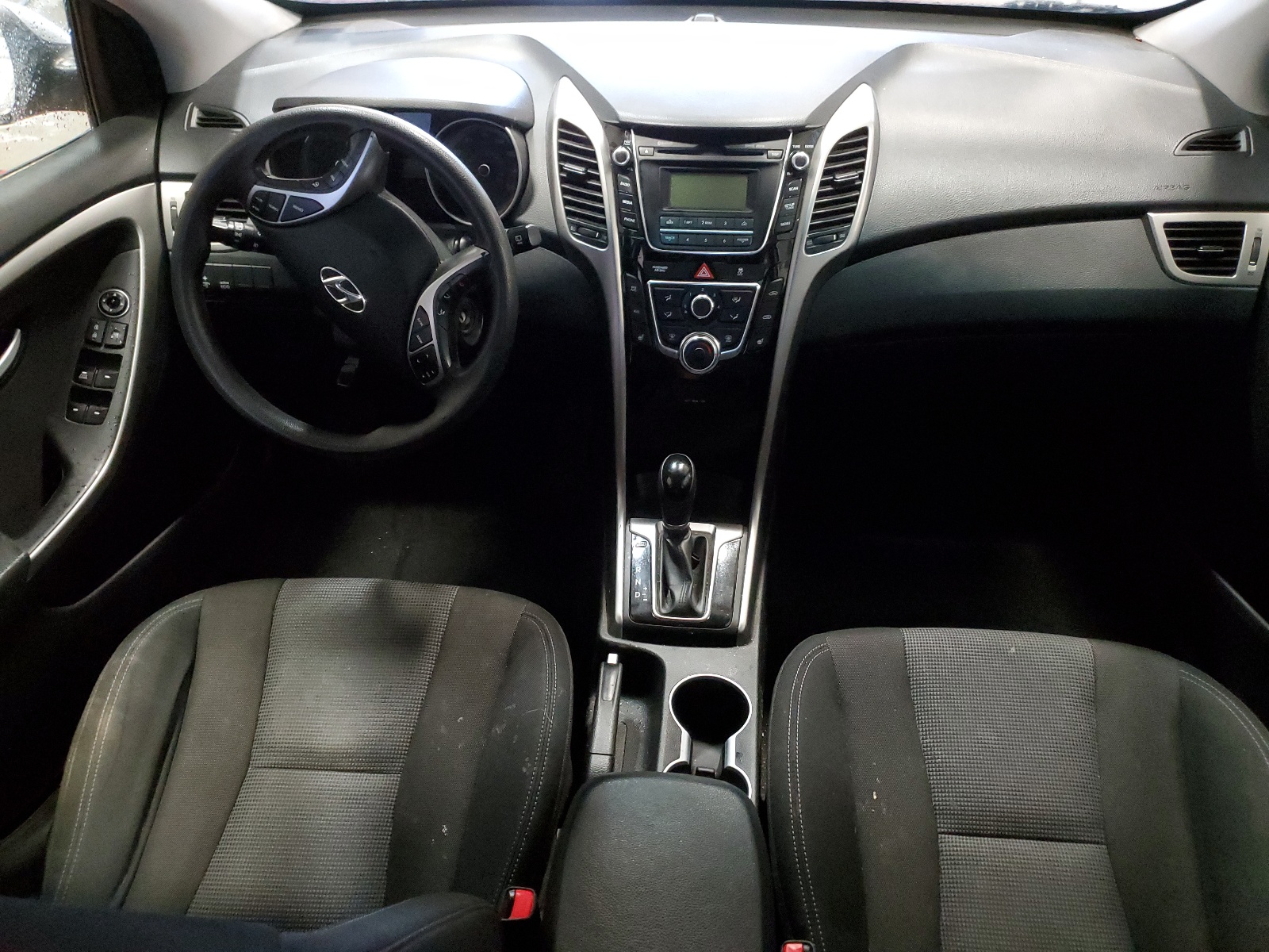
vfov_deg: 53.1
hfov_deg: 67.3
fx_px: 953
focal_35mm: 26
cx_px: 634
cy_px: 476
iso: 487
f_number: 1.5
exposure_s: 1/15
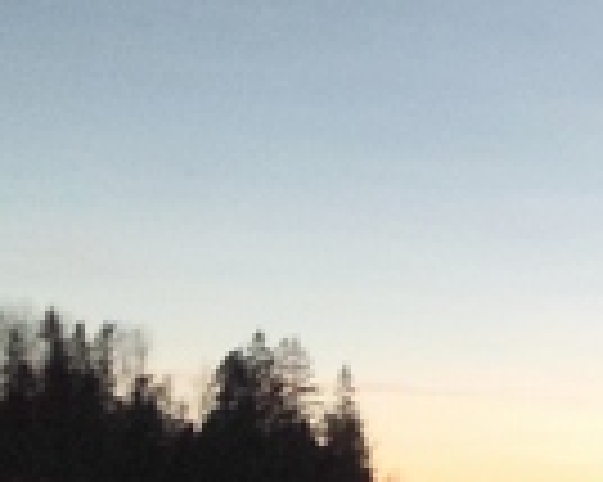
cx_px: 1224
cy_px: 430
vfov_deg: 10.5
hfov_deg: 11.8
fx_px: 2604
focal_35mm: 146
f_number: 1.89
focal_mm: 5.43
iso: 2096
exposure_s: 1/17
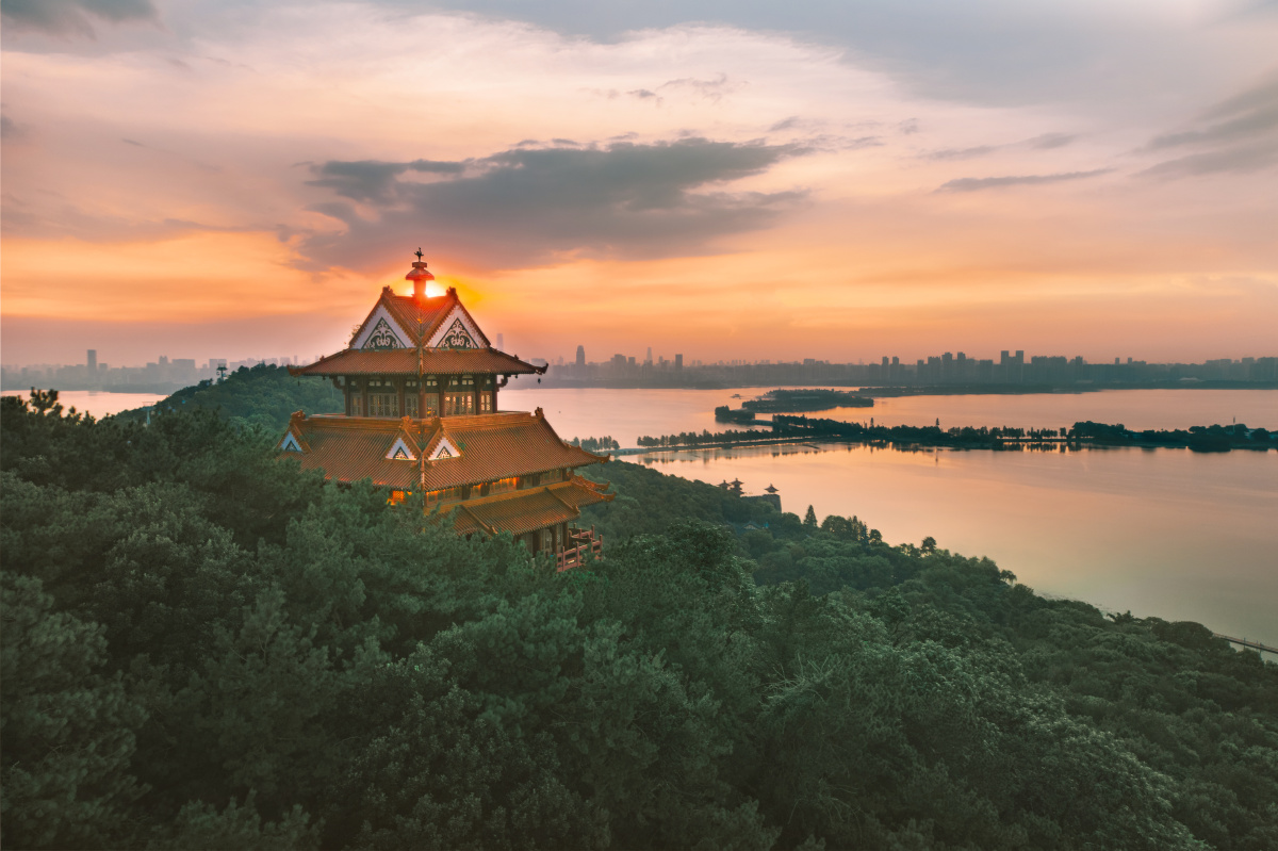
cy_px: 426
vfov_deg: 53.1
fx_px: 852
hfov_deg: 73.8
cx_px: 639
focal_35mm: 24
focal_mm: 8.8
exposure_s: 1/800
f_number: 2.8
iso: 100
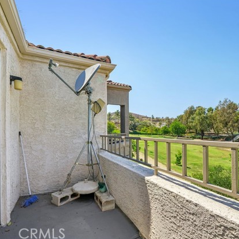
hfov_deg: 83.8
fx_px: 133
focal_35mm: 17
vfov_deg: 84.0
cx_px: 129
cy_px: 120
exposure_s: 1/200
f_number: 8
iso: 100
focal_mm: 13
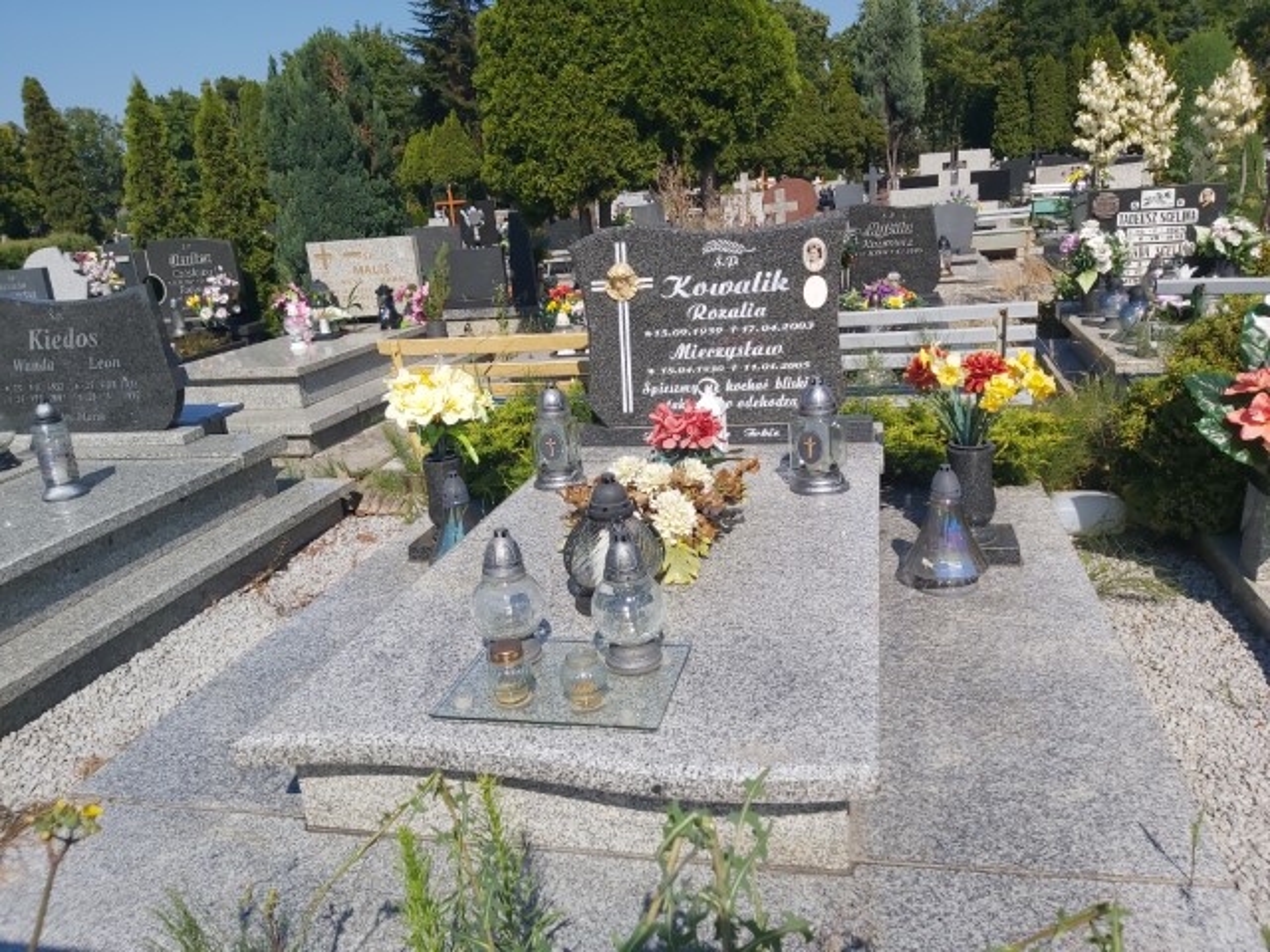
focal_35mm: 26
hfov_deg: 67.3
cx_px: 635
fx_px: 954
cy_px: 476
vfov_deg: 53.1
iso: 64
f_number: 1.7
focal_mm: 3.92
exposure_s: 1/3436
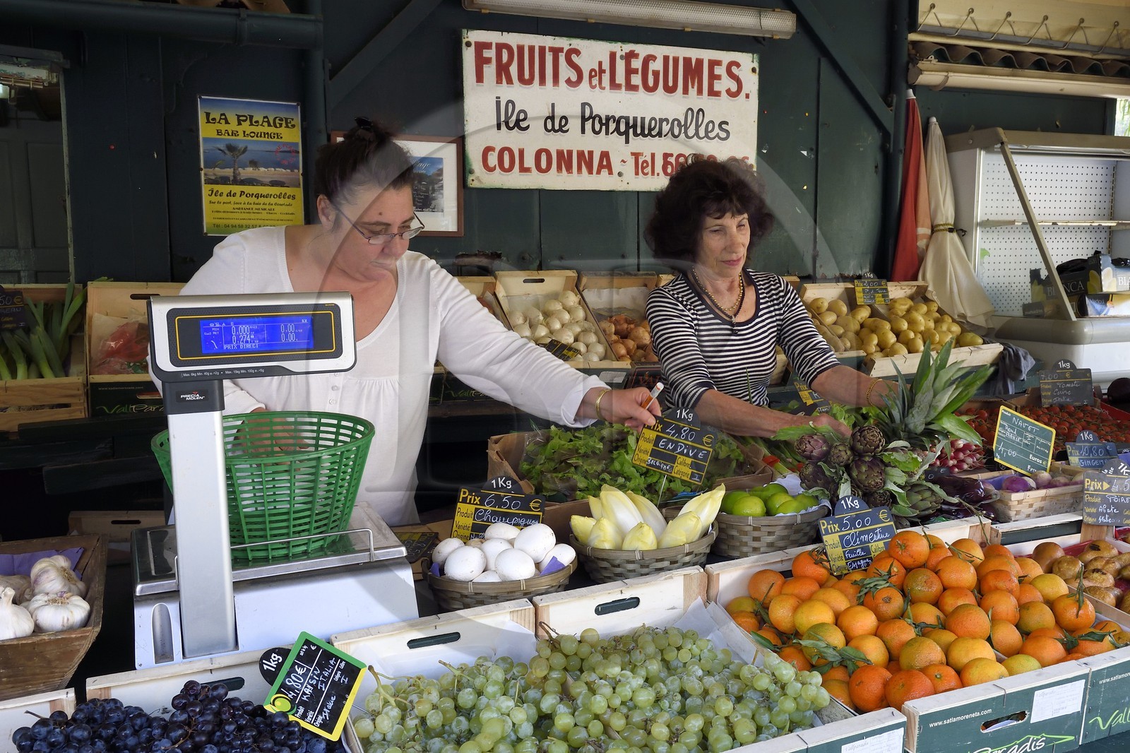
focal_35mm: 31
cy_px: 376
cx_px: 565
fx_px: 973
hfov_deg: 60.3
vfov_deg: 42.3
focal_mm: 31
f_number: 14
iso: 1600
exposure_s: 1/80
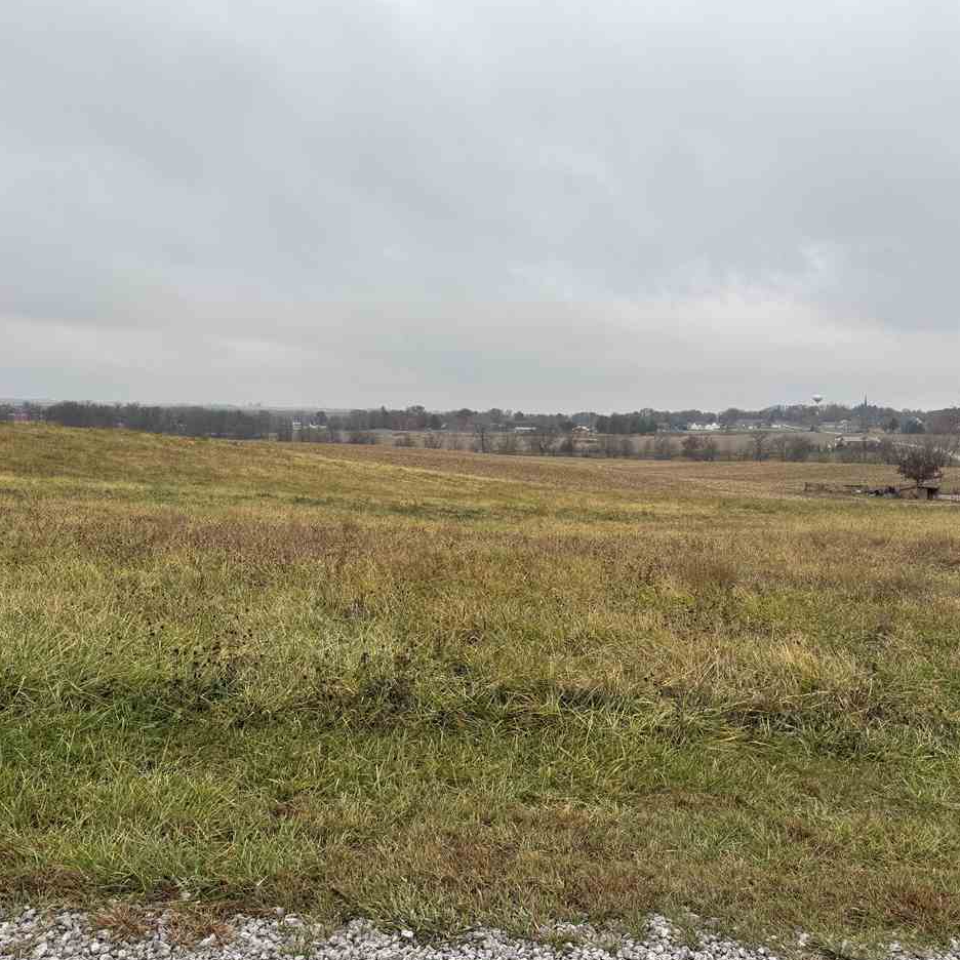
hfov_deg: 55.6
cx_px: 474
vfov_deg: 55.6
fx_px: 910
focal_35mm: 29
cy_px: 482
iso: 80
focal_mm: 6.76
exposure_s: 1/678
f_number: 1.78
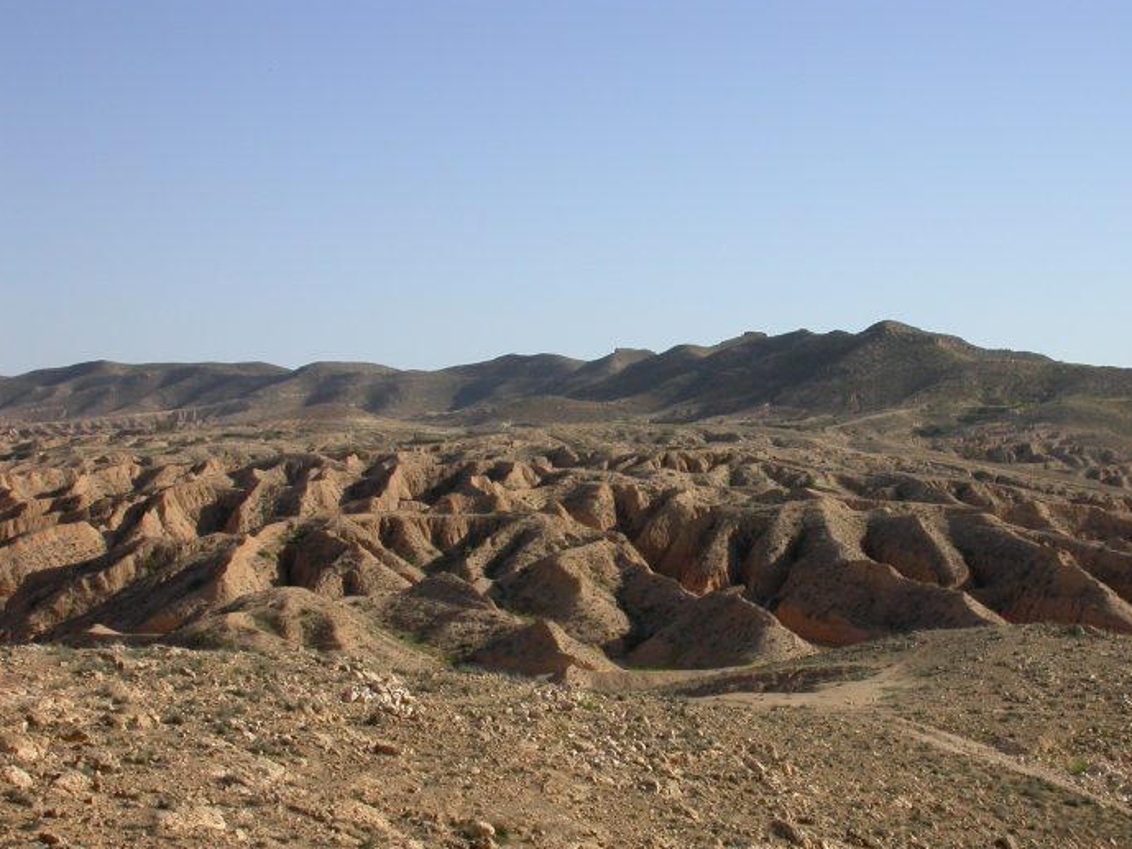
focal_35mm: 65
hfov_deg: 29.8
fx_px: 2126
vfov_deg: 22.6
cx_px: 647
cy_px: 488
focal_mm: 11.6
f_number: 6.8
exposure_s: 1/385
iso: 100
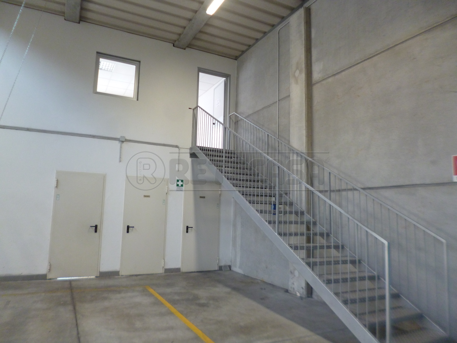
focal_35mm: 24
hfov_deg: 71.6
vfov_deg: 56.8
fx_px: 317
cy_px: 172
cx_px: 228
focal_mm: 4.3
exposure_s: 1/60
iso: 250
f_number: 2.5
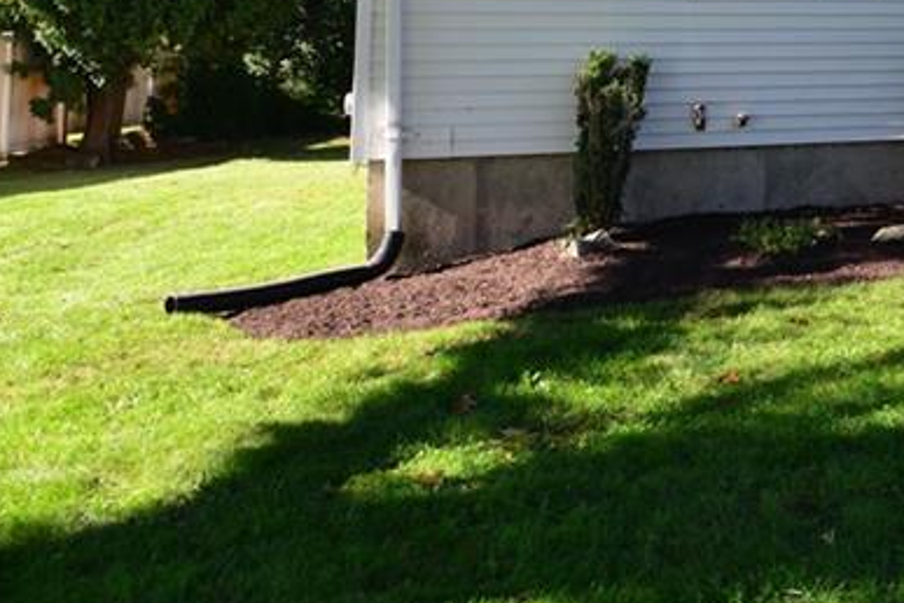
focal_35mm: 45
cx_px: 1037
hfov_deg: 35.8
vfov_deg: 27.8
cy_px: -22
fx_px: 1130
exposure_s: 1/200
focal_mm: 17
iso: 400
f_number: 9
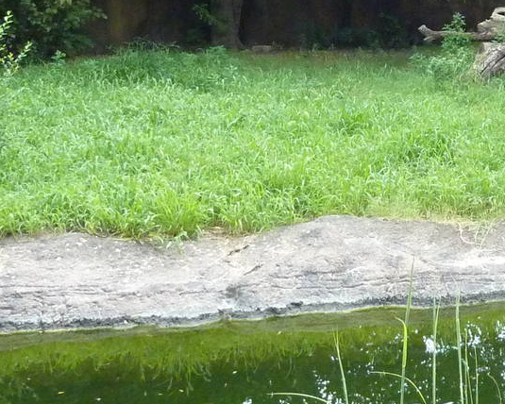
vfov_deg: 20.1
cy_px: -35
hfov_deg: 25.2
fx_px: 1091
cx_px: 466
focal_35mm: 73
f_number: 3.3
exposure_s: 1/250
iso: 400
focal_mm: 4.1
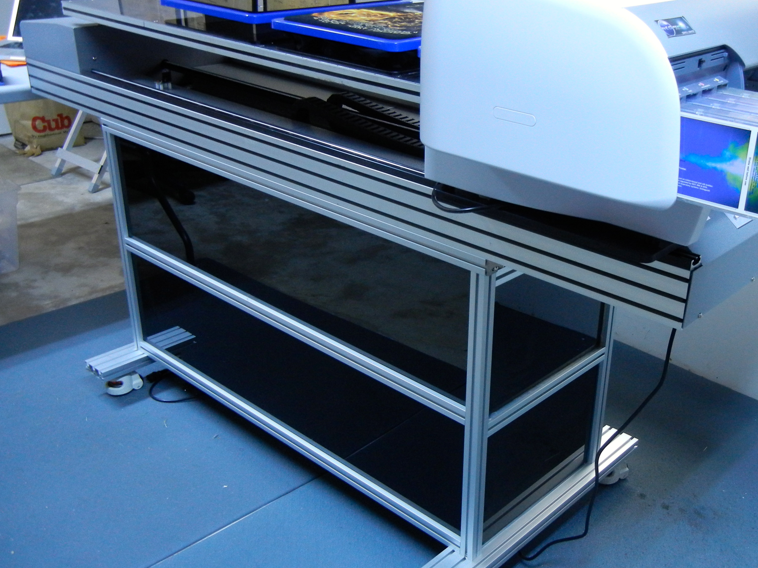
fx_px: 876
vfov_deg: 36.0
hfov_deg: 46.4
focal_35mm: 40
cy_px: 292
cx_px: 474
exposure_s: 1/13.7
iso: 400
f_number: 3.5
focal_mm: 5.4
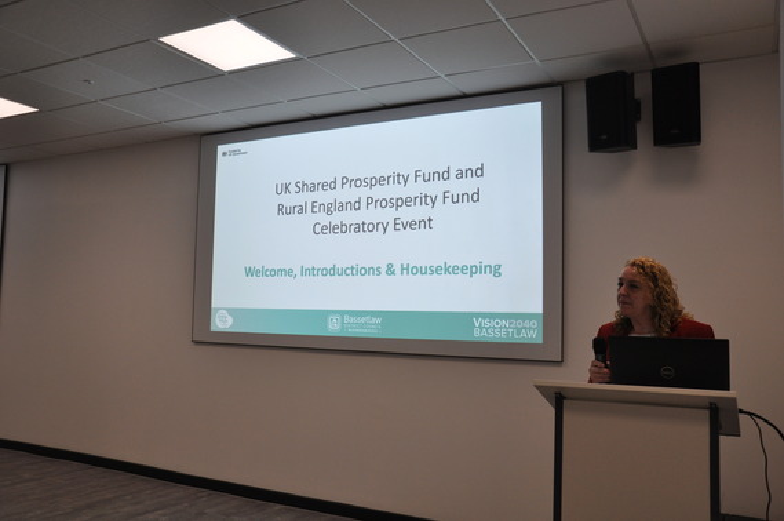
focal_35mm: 32
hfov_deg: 59.5
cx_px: 392
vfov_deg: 41.6
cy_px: 260
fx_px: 685
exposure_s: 1/100
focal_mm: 21
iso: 400
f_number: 5
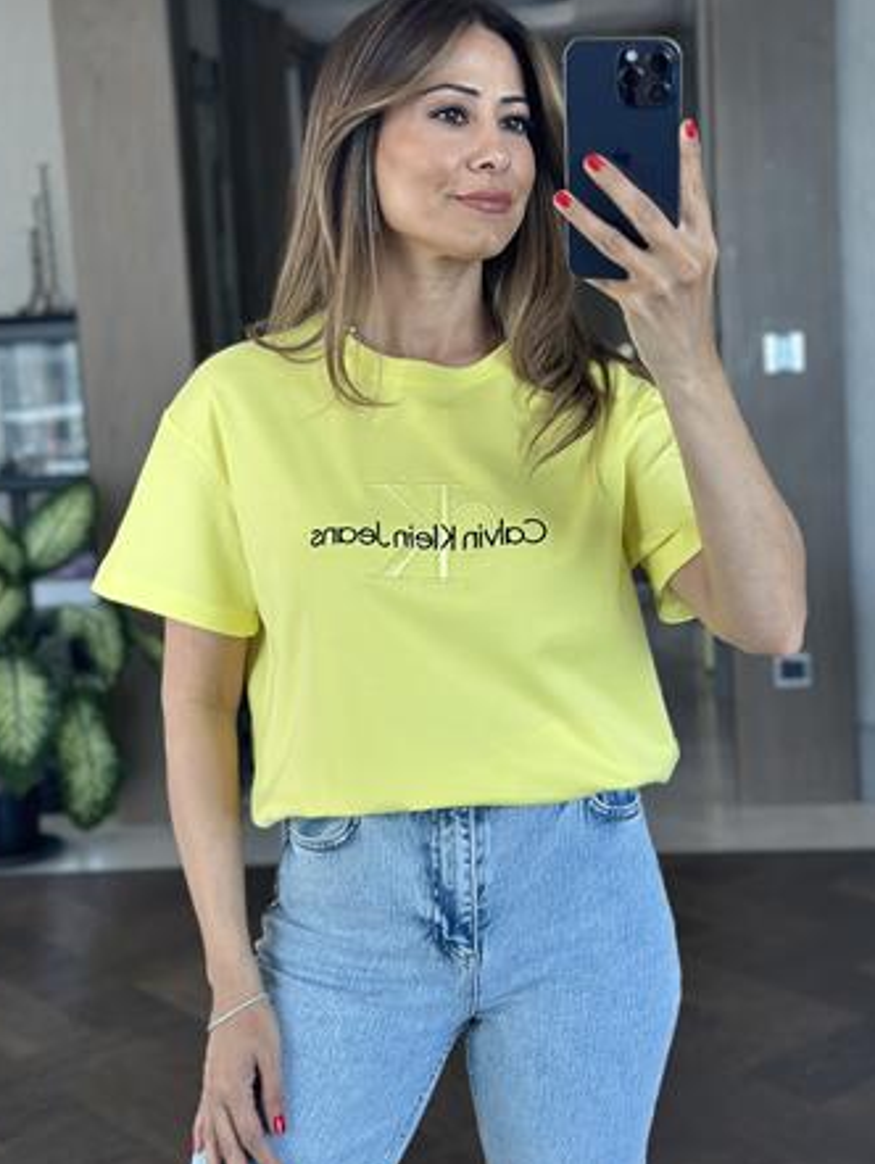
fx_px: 1852
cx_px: 464
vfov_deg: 34.9
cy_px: 519
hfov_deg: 26.6
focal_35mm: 55
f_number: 1.78
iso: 80
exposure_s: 1/121
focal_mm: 6.86
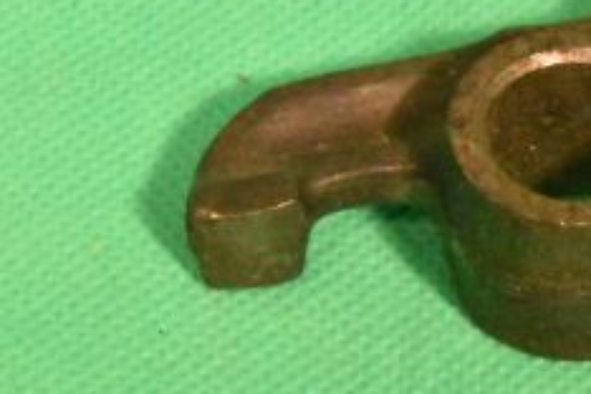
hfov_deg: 9.7
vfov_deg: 6.5
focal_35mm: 211
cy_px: 111
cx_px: 510
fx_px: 3468
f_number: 36
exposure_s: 1/100
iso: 18000
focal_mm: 55
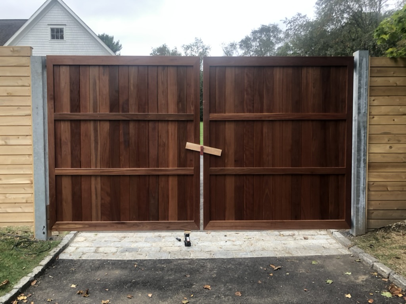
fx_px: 328
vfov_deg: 49.7
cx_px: 203
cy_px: 152
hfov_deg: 63.4
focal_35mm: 28
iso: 20
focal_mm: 3.99
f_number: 1.8
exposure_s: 1/171
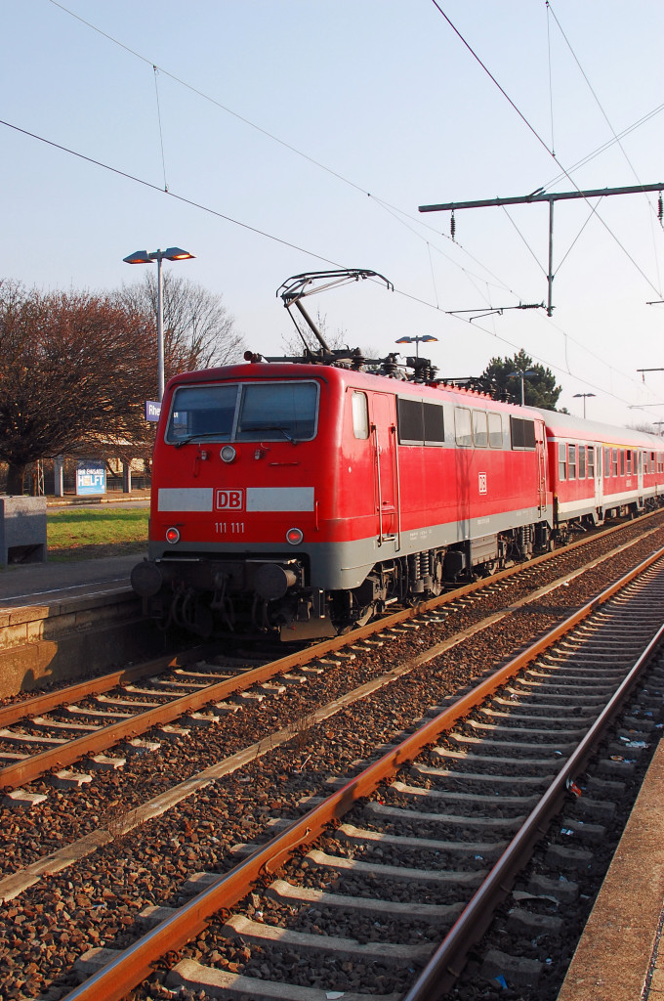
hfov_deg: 31.8
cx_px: 332
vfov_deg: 46.5
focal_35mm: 42
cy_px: 500
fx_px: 1165
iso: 400
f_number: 8
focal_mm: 28
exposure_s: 1/500
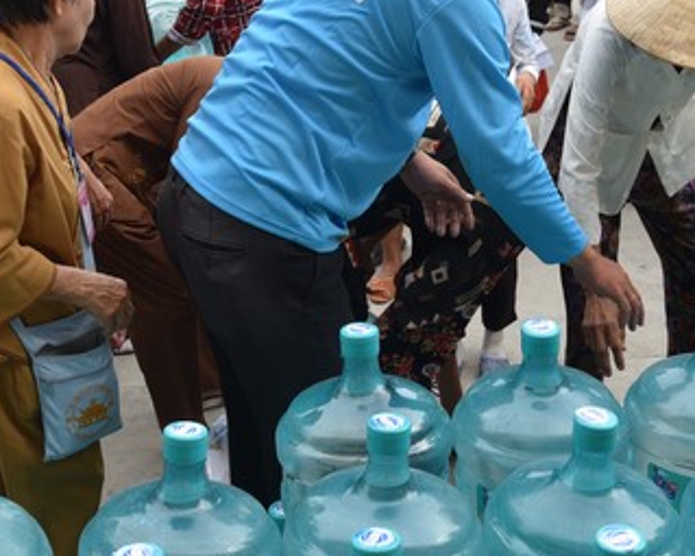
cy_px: 157
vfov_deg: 22.6
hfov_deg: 28.3
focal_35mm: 67
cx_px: 364
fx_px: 1378
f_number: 8
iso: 400
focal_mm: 35
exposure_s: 1/250
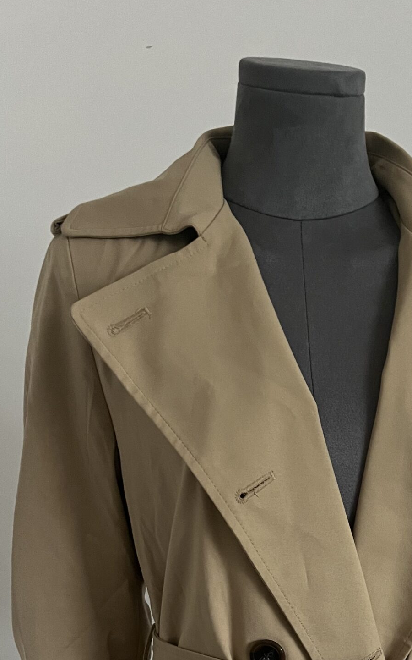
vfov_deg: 38.5
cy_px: 581
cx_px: 360
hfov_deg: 25.6
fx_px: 880
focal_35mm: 49
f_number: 1.6
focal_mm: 5.1
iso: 640
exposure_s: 1/34
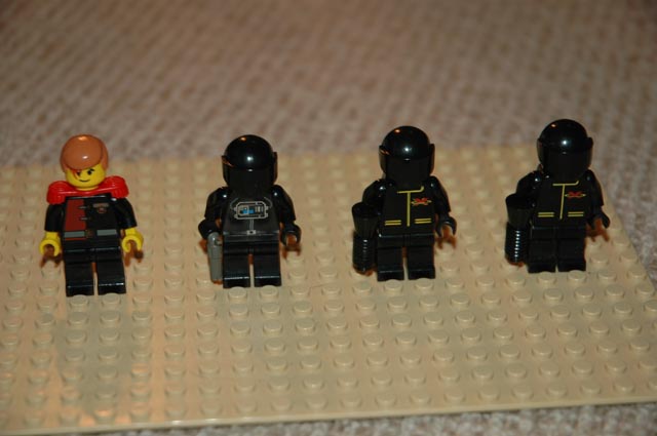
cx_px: 328
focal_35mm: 105
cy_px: 218
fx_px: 1914
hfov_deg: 19.5
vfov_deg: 13.0
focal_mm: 70
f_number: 4.5
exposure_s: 1/60
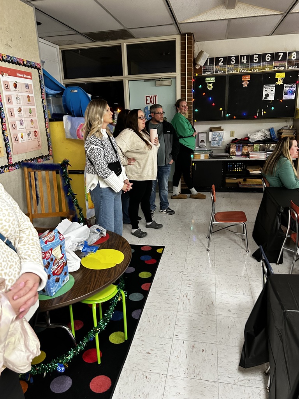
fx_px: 299
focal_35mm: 26
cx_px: 150
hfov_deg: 53.1
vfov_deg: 67.3
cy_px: 200
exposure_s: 1/60
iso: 400
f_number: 1.5
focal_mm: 5.7
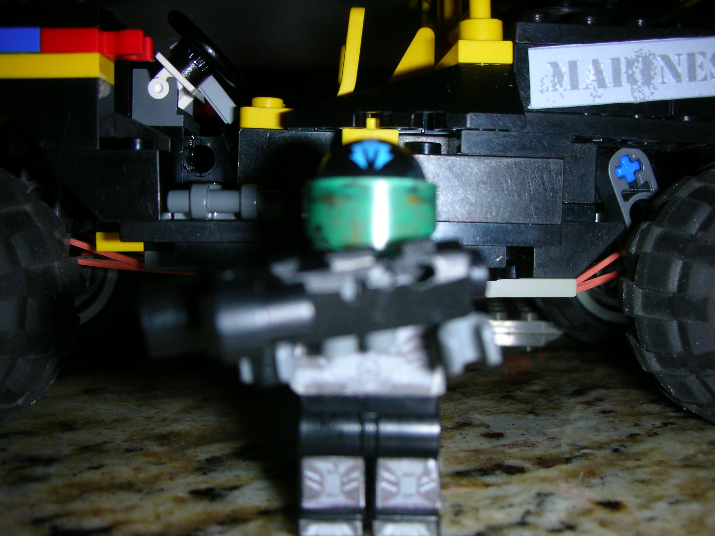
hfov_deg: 52.6
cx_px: 358
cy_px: 268
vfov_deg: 40.7
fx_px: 723
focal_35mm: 35
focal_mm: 5.8
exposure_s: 1/60.1
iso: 50
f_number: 8.5
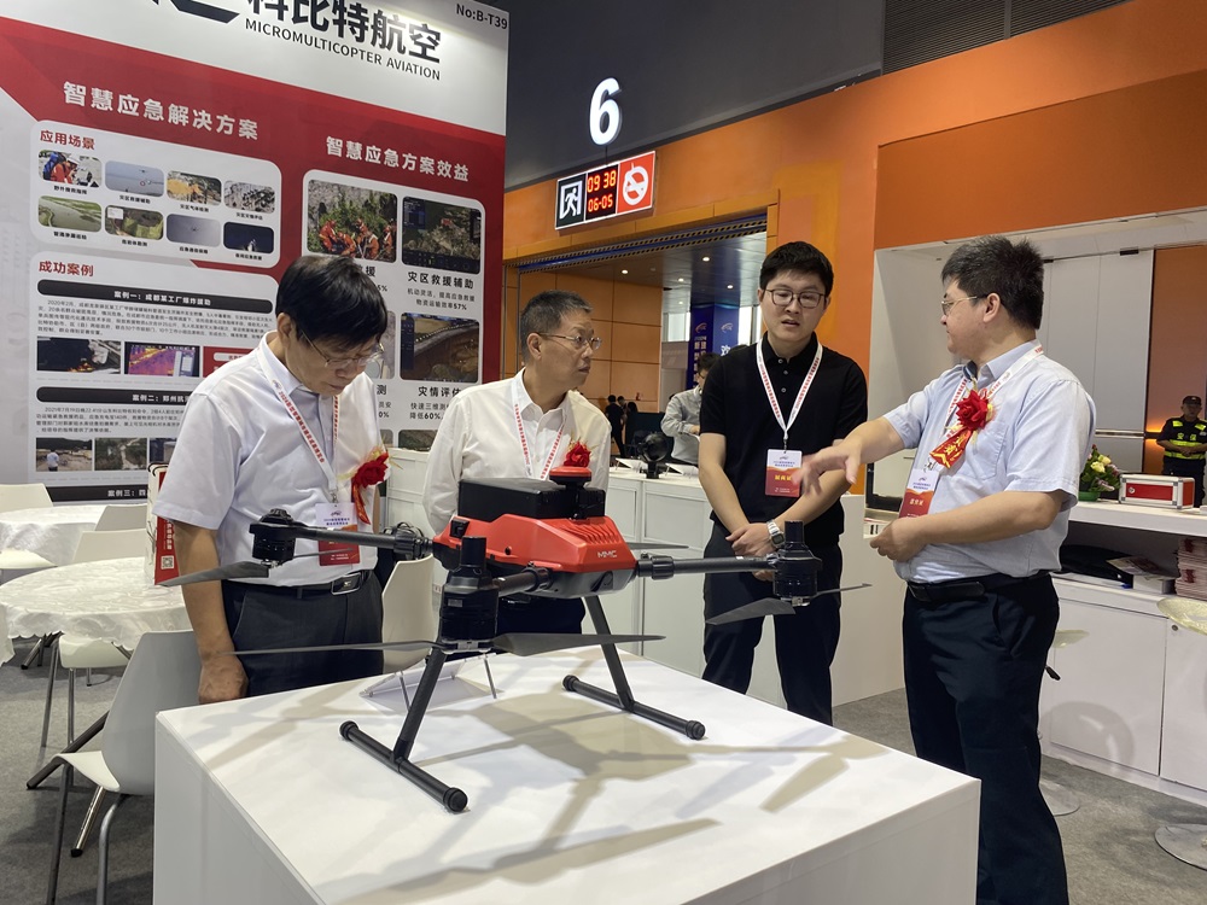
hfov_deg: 67.3
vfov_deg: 53.1
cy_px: 452
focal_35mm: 26
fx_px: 907
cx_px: 604
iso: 64
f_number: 1.8
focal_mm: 4.25
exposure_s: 1/100
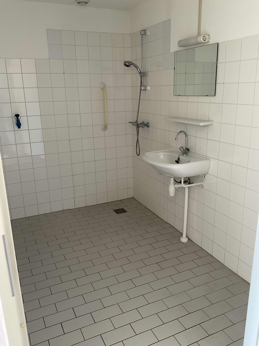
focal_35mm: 29
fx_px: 289
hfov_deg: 48.2
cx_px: 130
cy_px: 173
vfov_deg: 61.7
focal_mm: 3
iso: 50
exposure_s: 1/50
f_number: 1.8
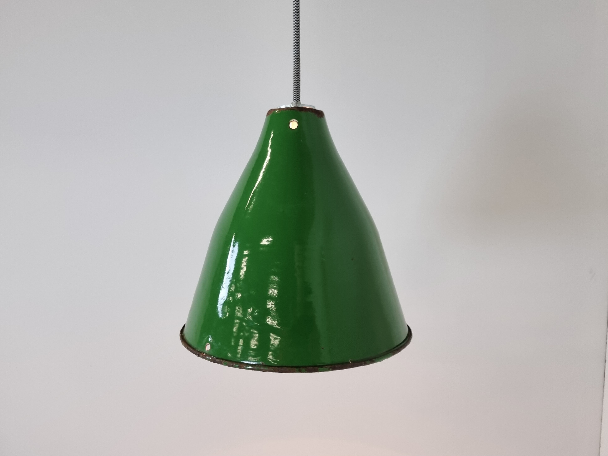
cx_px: 298
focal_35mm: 27
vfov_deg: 51.3
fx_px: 474
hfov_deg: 65.3
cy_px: 221
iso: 160
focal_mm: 5.4
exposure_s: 1/100
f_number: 1.8
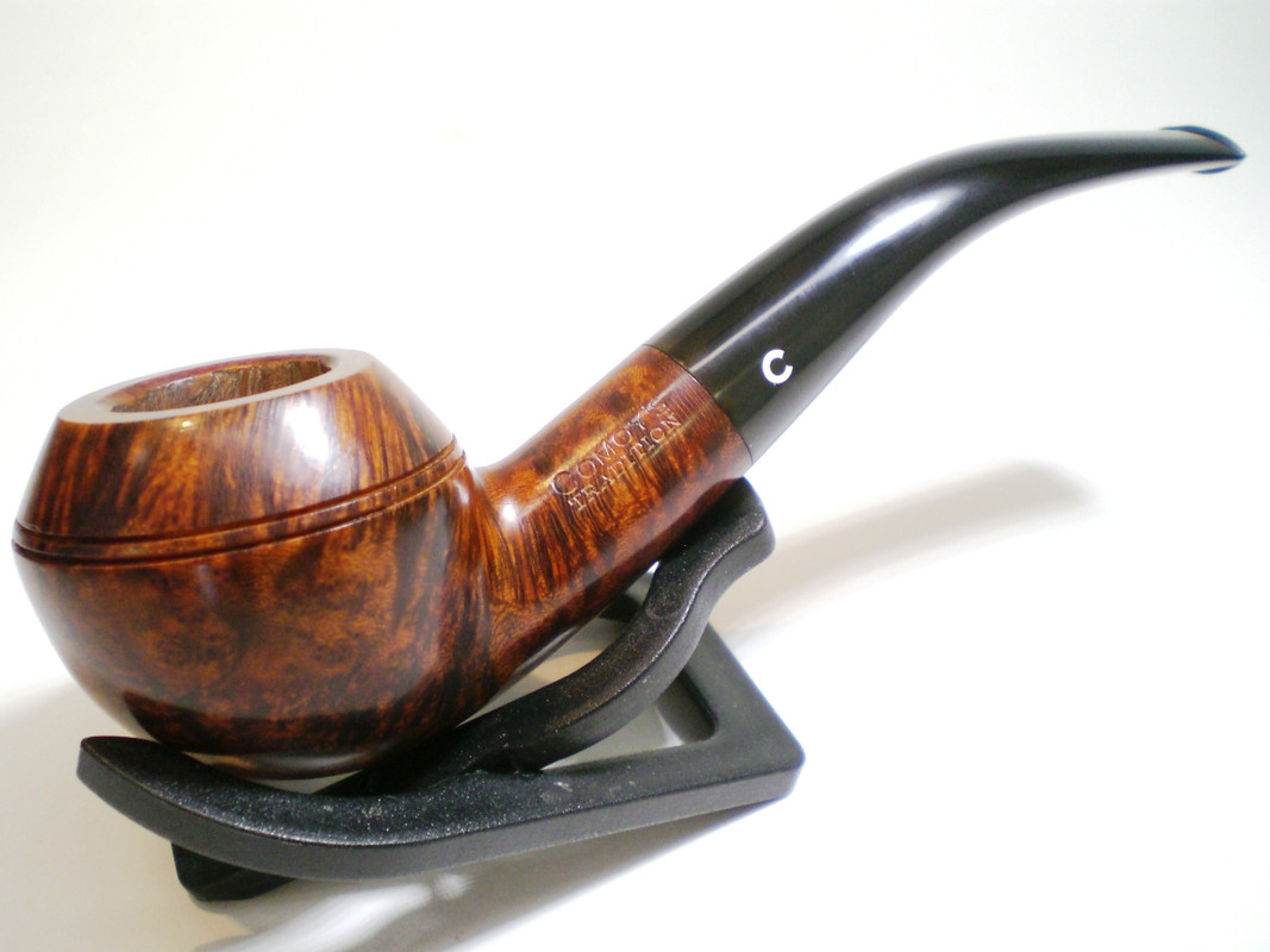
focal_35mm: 38
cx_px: 635
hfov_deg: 49.0
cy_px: 476
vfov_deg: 37.7
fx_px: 1394
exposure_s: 1/60
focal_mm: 6.3
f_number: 3.1
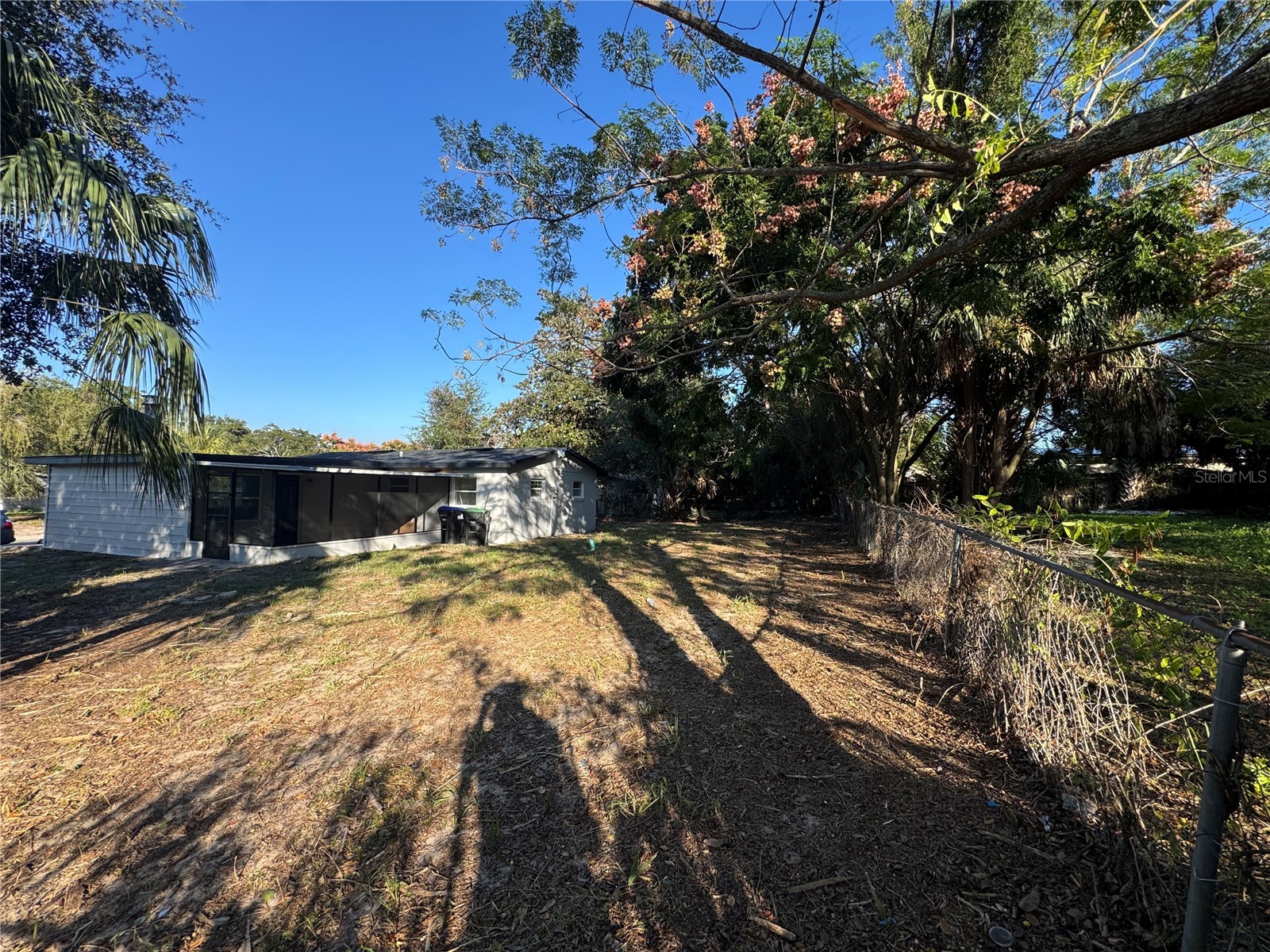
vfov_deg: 85.7
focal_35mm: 14
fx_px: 514
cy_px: 476
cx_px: 635
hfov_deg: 102.1
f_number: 2.2
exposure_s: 1/631
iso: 50
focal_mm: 2.22
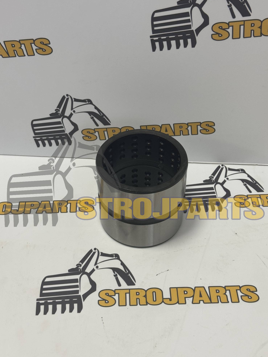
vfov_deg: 38.9
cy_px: 181
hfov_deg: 29.7
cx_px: 134
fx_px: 506
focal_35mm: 49
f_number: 1.78
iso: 160
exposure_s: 1/50
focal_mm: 6.86
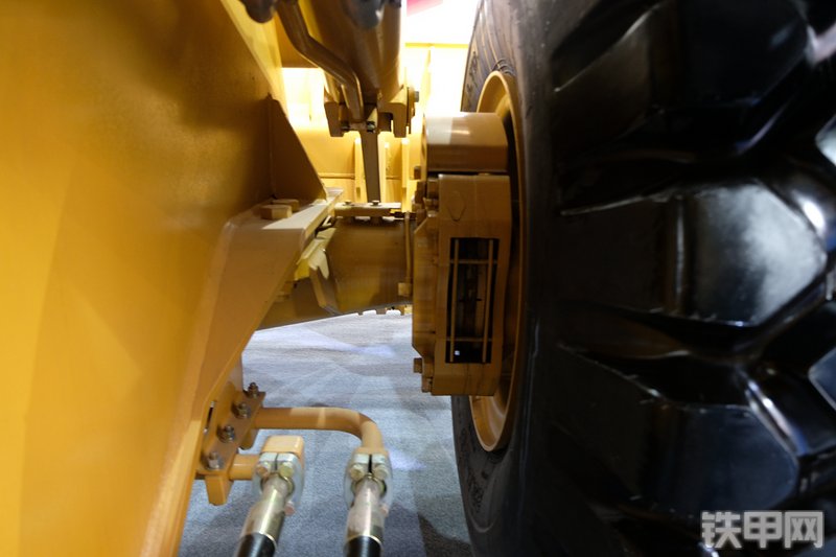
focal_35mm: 24
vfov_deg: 53.1
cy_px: 278
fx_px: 557
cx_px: 418
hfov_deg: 73.8
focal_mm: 16
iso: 800
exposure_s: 1/9
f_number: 3.5
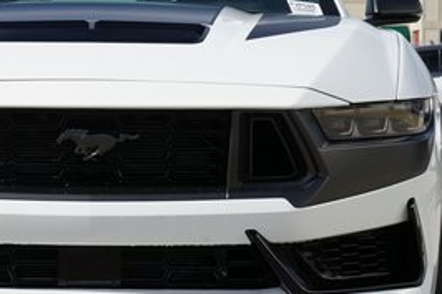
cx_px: 83
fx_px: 2601
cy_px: 112
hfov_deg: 9.7
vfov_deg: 6.5
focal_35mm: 212
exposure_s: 1/125
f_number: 14
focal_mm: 88
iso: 100
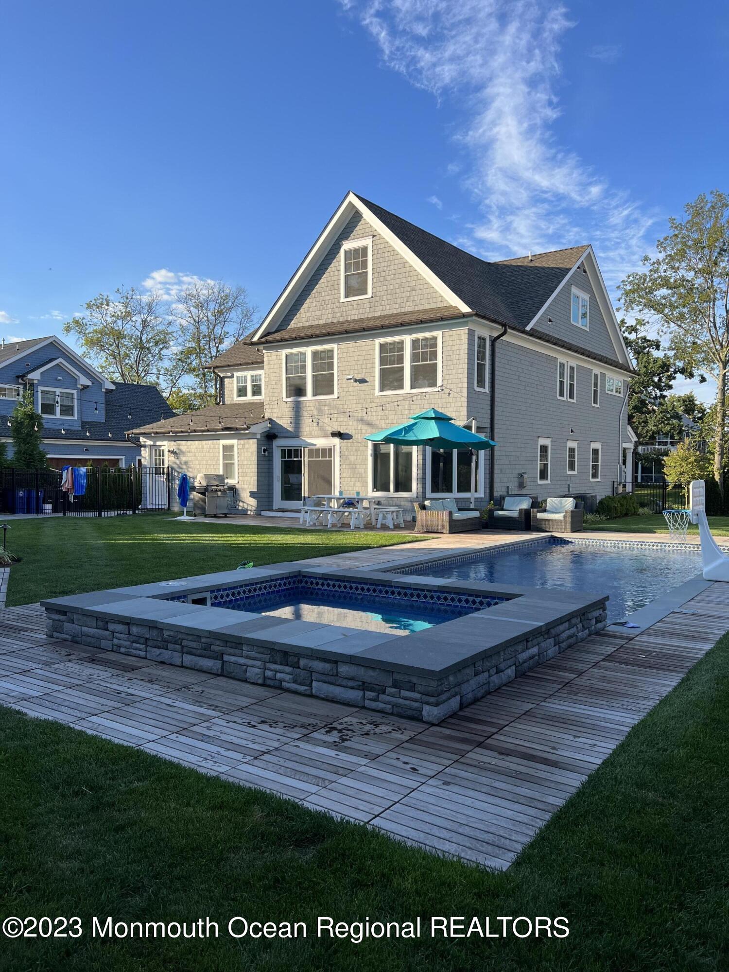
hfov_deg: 53.1
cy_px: 486
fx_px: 730
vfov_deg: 67.3
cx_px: 364
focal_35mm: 26
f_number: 1.5
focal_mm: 5.7
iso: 50
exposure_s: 1/2045
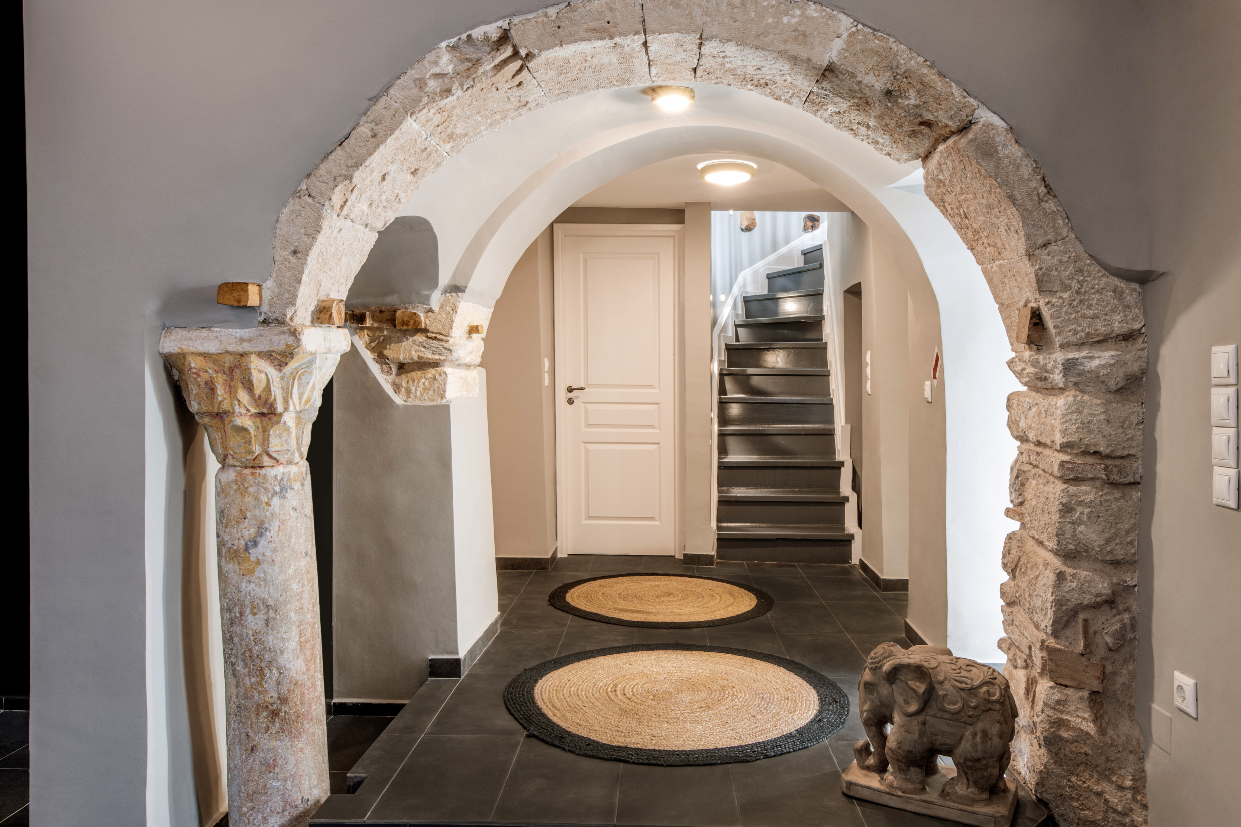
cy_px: 426
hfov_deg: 75.7
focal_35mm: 23
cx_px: 708
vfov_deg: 55.1
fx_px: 793
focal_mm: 20
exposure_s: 5
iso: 100
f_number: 13
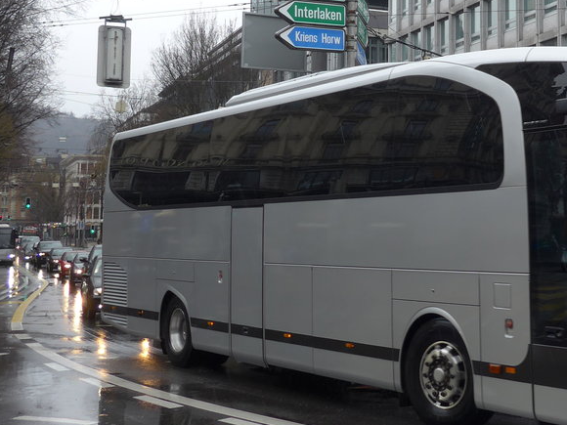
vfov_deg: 24.3
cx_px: 520
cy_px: 129
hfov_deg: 30.6
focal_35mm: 60
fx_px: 983
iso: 80
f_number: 2.8
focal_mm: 6
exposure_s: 1/200
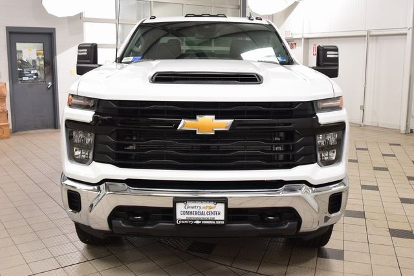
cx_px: 207
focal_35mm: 36
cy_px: 138
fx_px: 414
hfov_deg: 53.1
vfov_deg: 36.9
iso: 720
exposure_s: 1/30
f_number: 7.1
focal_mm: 24
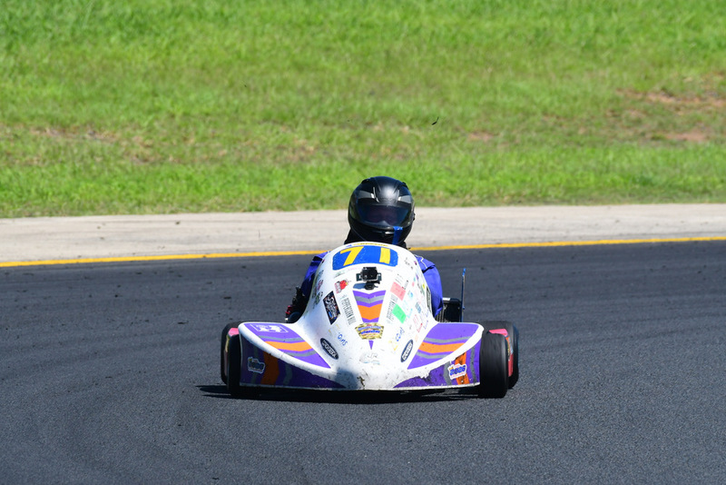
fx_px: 13617
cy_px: 242
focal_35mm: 675
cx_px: 363
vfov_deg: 2.0
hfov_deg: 3.1
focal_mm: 450
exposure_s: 1/640
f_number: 11
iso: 500
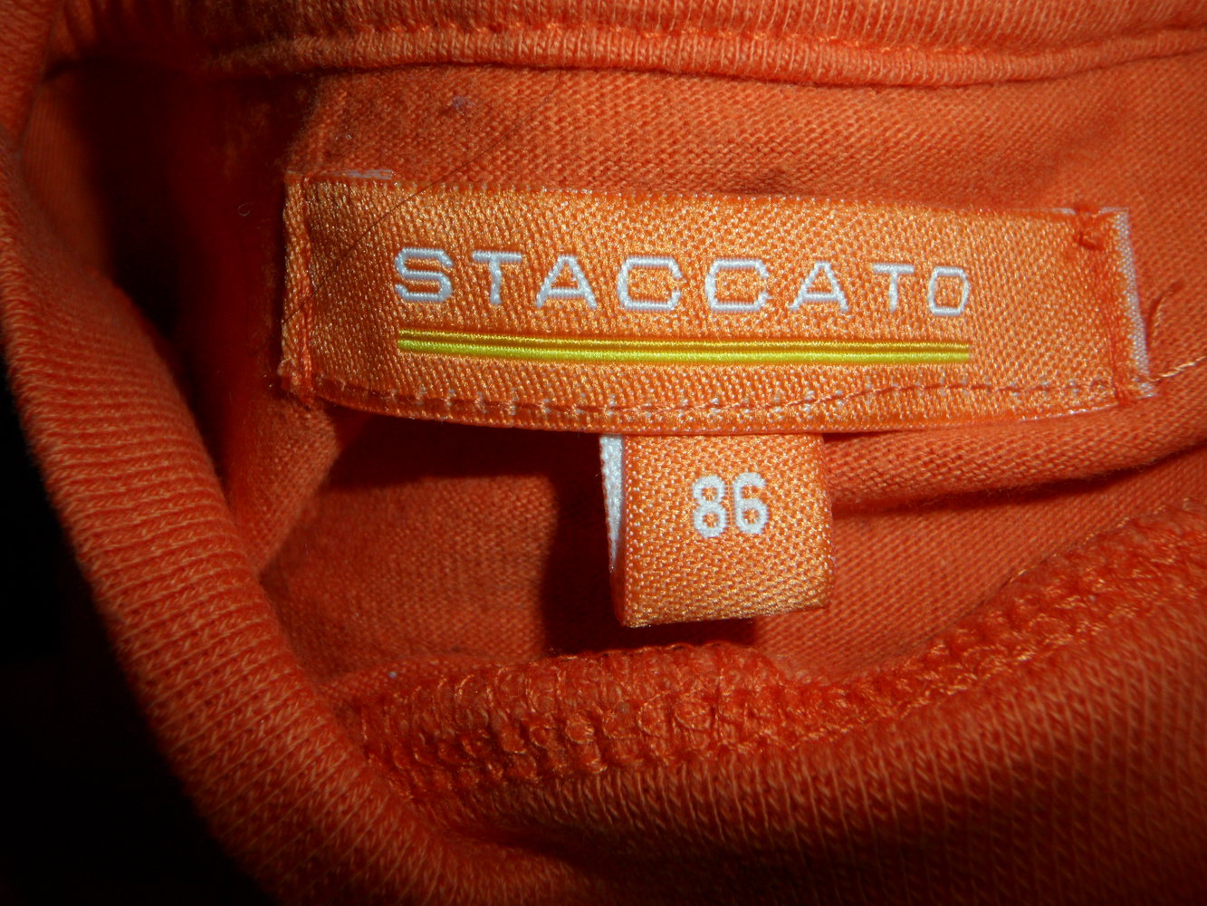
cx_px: 604
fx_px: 1220
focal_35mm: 35
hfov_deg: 52.6
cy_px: 453
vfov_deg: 40.7
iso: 100
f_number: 9.5
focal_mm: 5.7
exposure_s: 1/10
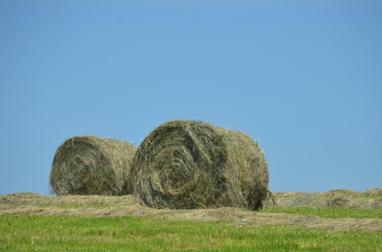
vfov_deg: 4.5
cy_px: 127
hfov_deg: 6.9
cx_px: 210
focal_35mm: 301
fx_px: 3186
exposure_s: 1/2000
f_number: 5.6
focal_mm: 170
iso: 320
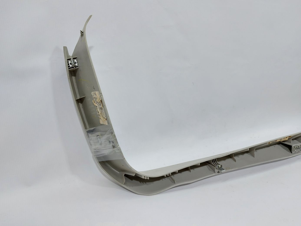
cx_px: 150
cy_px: 113
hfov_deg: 71.6
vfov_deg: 56.8
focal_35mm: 24
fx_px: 209
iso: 64
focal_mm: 5.23
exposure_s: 1/50
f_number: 1.8
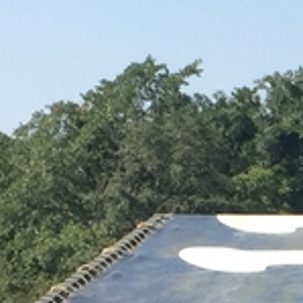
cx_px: 695
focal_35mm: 220
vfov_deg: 7.8
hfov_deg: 7.5
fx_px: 2179
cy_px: 488
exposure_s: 1/1199
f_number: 2.2
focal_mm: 4.15
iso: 32
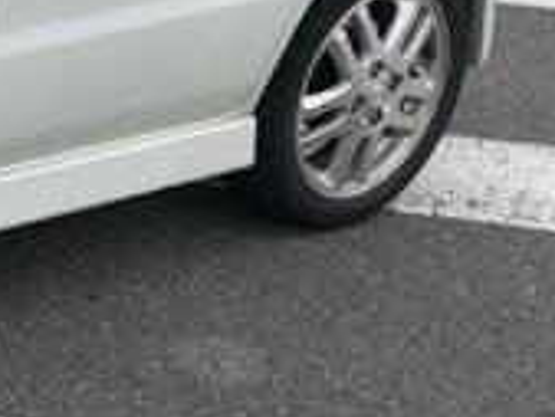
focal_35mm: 106
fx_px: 1701
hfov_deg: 15.5
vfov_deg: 13.7
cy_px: -46
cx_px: -489
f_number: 1.8
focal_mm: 4
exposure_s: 1/1297
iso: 20
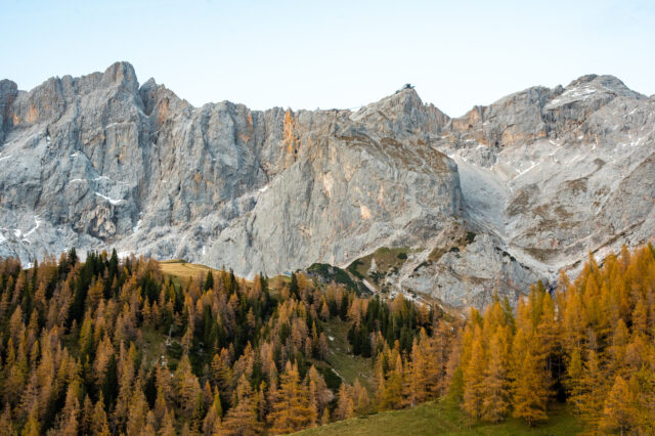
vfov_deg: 27.0
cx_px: 328
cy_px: 218
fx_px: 909
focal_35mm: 50
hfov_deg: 39.6
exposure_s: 1/20
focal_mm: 50
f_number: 8
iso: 640
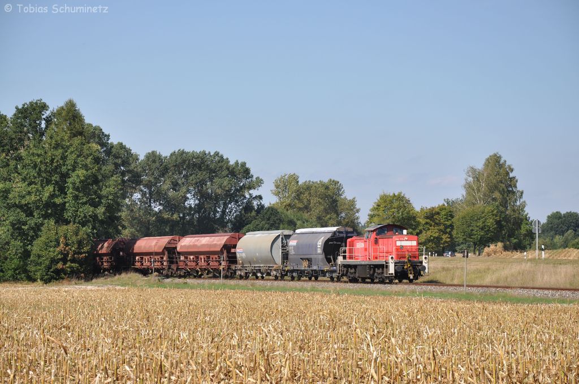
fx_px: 2217
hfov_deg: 14.9
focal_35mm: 138
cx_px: 290
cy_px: 192
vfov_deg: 9.9
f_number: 9
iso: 200
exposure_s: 1/500
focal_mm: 92
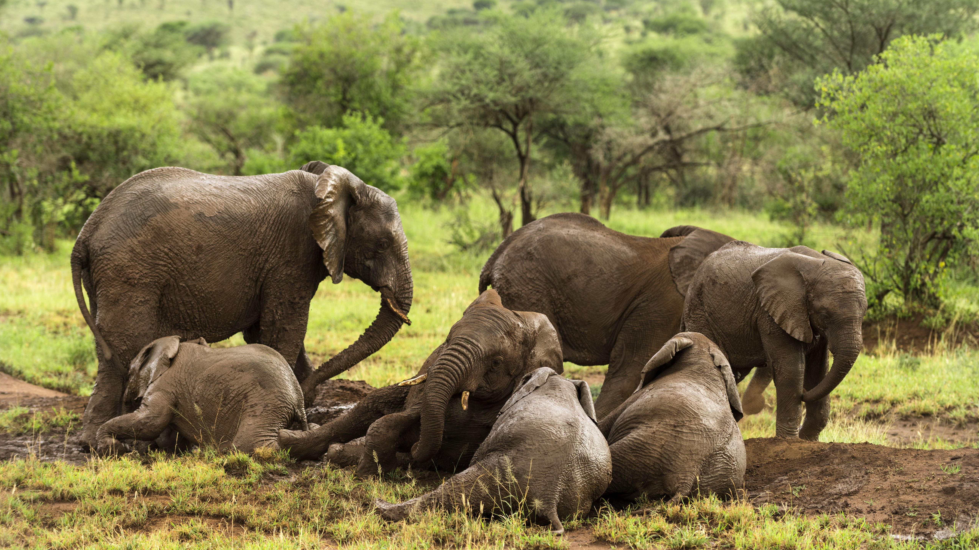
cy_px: 265
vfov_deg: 8.5
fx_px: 3686
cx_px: 490
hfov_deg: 15.1
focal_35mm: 142
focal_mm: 135
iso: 200
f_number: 3.5
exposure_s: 1/400
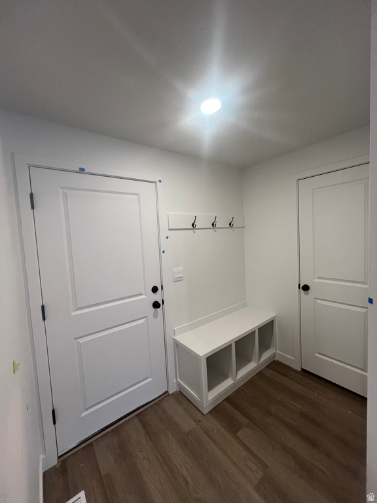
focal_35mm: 13
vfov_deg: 106.2
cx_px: 188
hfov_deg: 89.9
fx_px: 189
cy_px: 252
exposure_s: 1/120
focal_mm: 1.57
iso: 125
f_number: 1.8
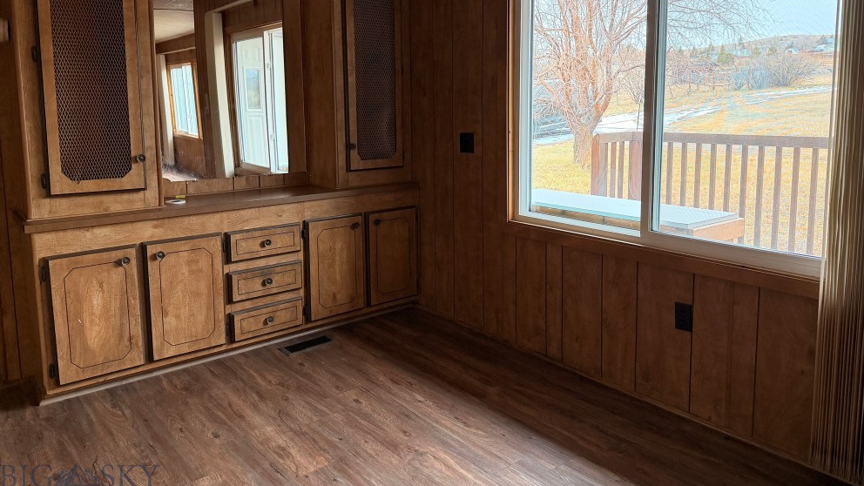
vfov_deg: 42.5
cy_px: 179
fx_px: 619
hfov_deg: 69.9
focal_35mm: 27
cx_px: 436
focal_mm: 6.76
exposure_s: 1/60
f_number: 1.78
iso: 250
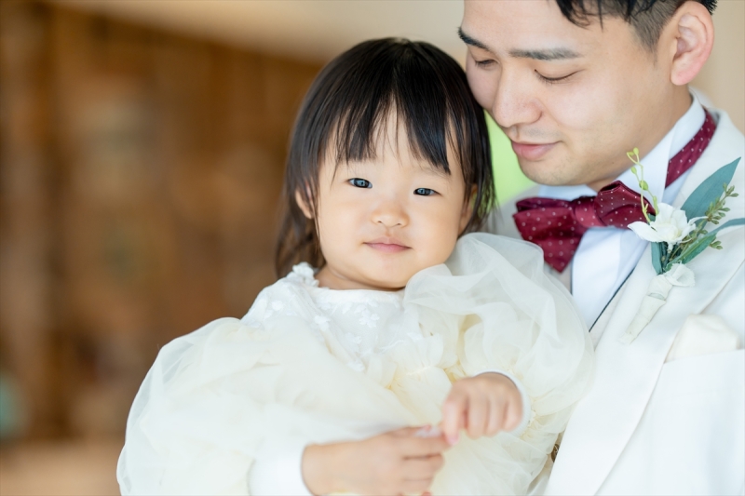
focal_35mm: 85
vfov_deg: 16.1
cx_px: 372
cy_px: 248
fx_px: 1759
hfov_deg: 23.9
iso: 250
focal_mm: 85
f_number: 1.6
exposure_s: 1/320
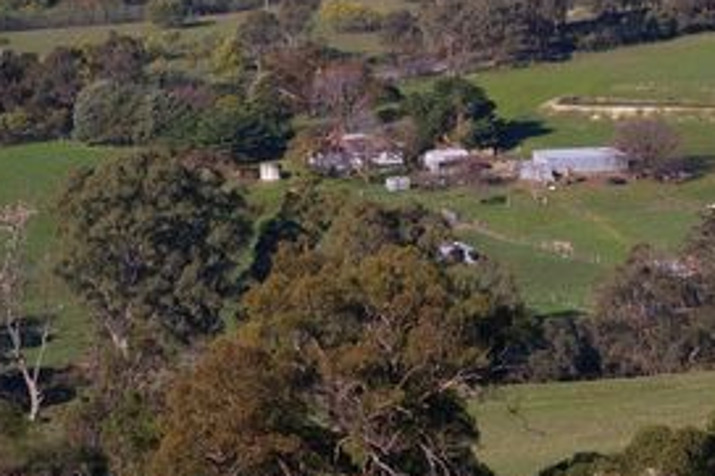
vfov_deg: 5.7
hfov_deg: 8.5
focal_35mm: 241
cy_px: 85
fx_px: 4781
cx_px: 602
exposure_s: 1/350
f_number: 8
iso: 200
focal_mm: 93
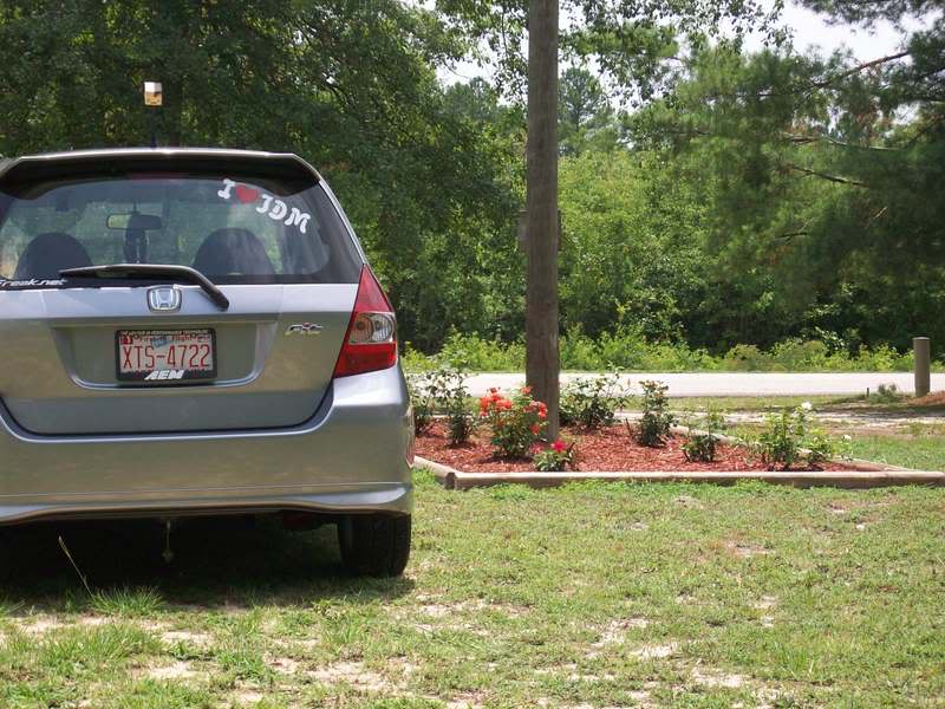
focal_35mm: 92
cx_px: 472
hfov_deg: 21.3
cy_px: 354
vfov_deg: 16.1
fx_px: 2512
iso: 80
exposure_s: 1/461
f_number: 4.7
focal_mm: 15.3
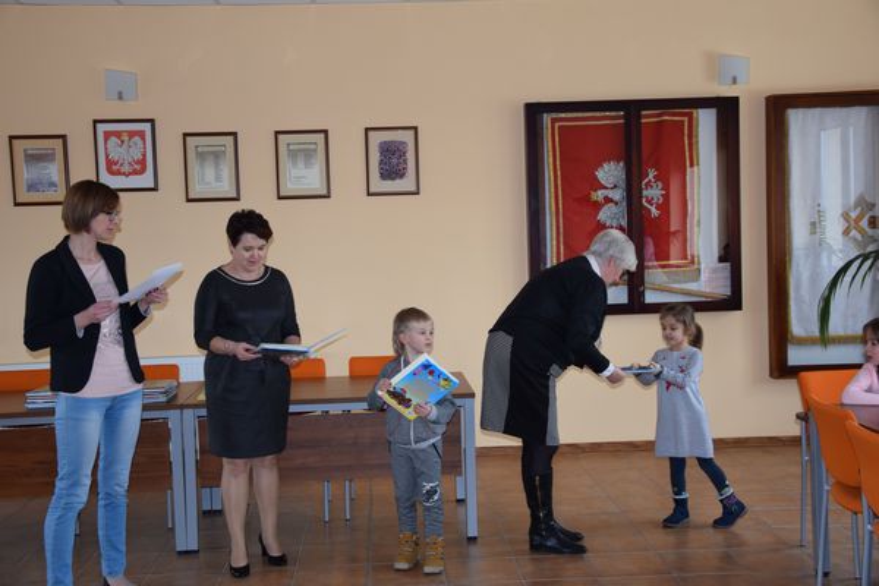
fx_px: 1099
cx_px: 440
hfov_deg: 43.6
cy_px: 293
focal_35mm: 45
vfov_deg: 29.9
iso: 800
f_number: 4.5
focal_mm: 30
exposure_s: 1/80
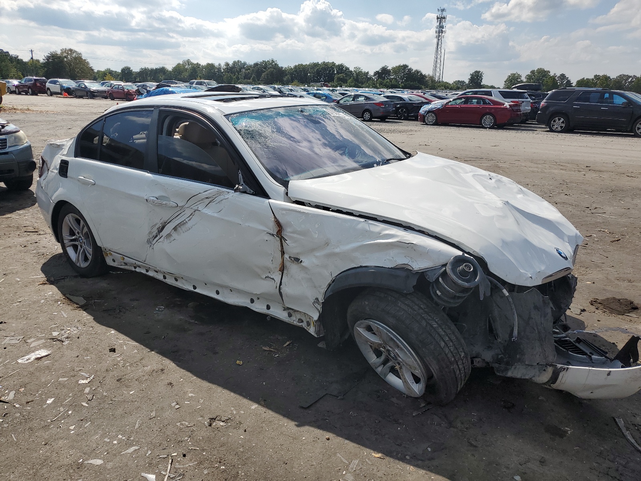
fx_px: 481
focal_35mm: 26
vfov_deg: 53.1
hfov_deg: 67.3
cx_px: 320
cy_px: 240
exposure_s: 1/5000
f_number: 1.5
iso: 50
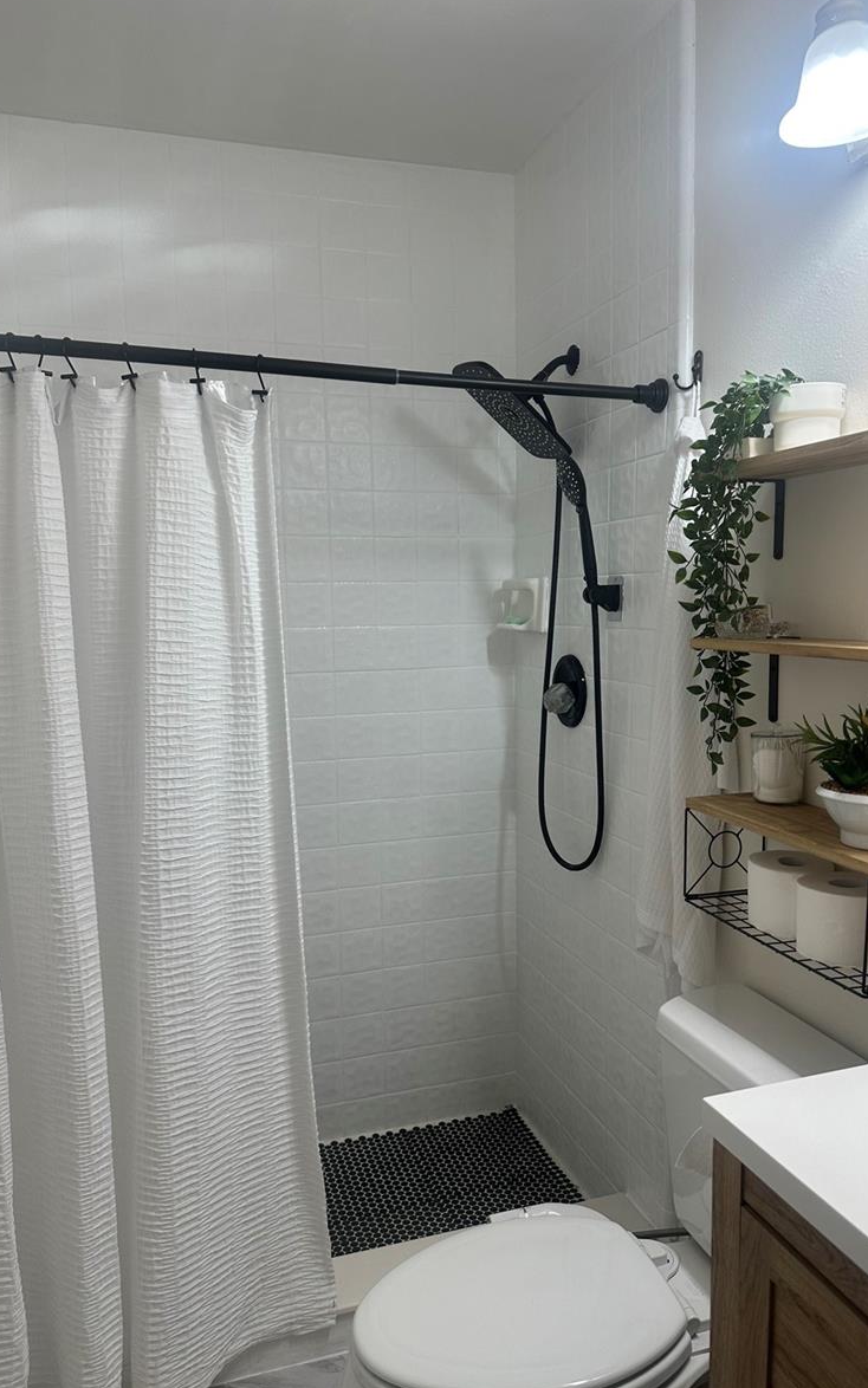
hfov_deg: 47.6
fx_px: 984
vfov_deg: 70.4
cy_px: 692
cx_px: 460
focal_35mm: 26
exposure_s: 1/120
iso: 80
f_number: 1.78
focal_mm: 6.86
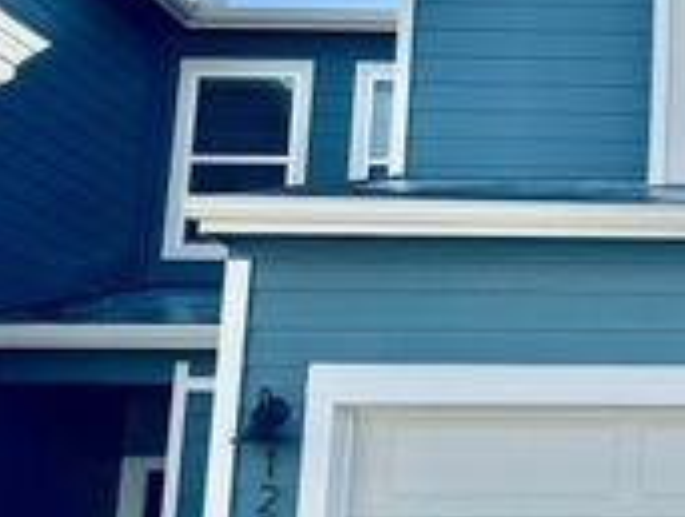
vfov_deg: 21.1
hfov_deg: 24.5
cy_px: 311
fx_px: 1388
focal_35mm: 70
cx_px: 865
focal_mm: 6.76
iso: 80
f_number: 1.78
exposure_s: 1/4310
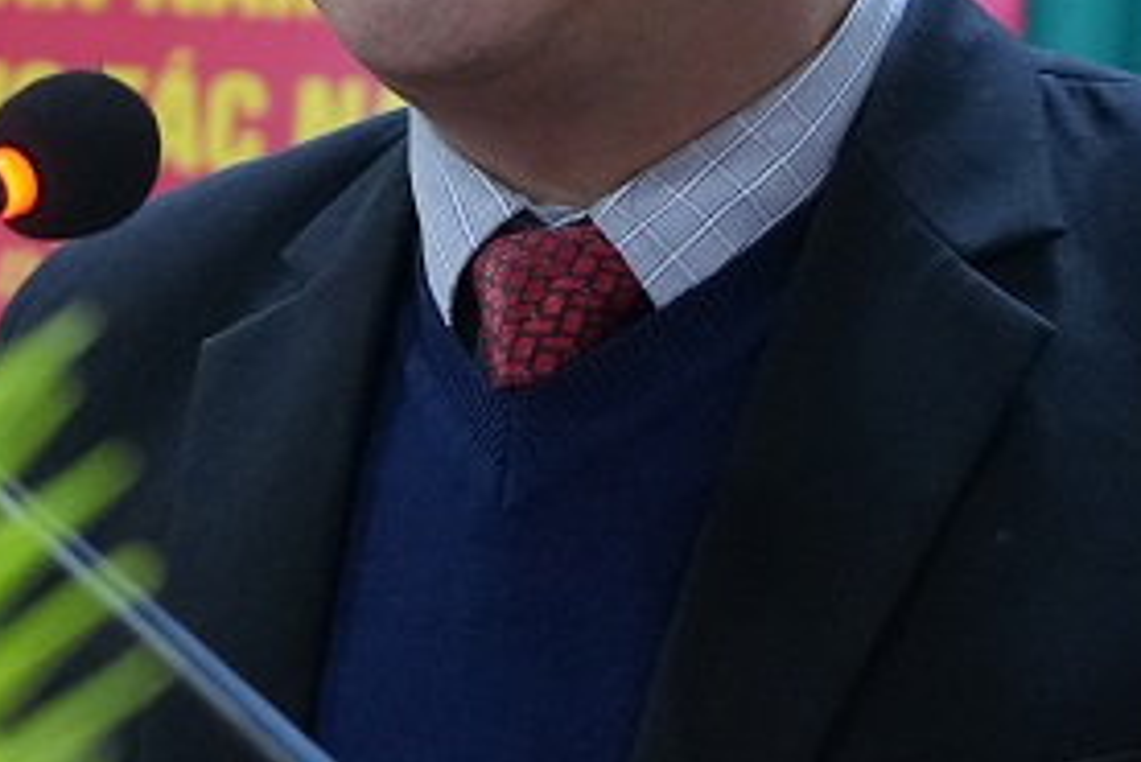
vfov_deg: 10.2
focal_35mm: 133
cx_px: -124
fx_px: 4217
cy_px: -169
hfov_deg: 15.0
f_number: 2.8
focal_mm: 24
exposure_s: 1/125
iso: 3200
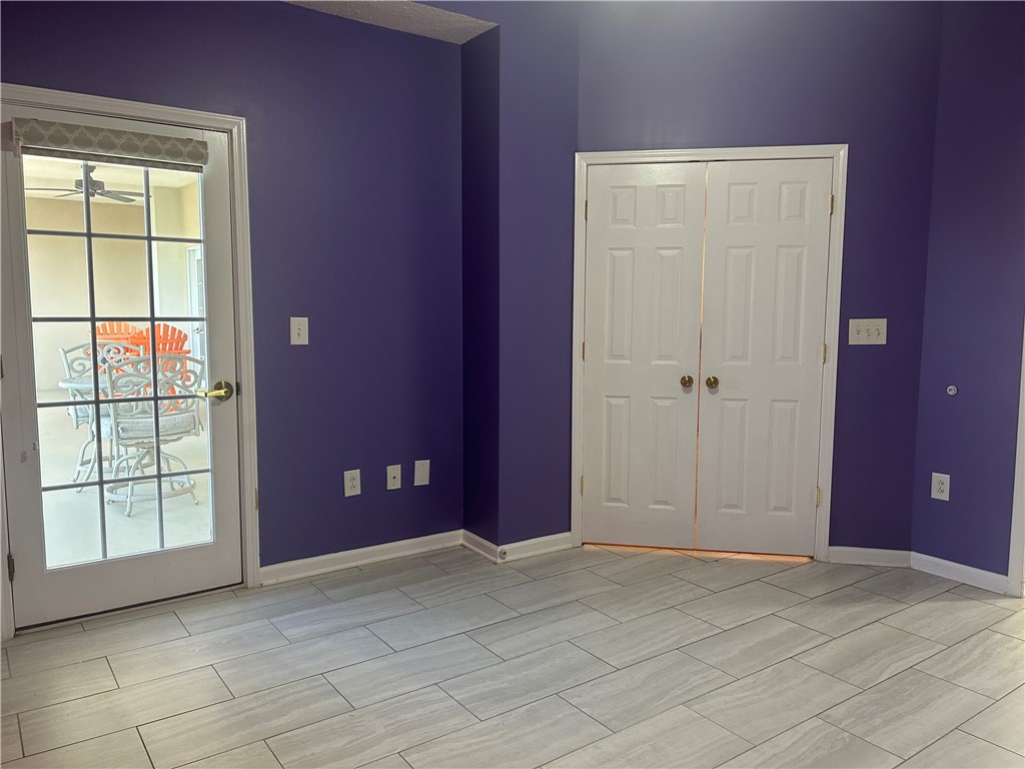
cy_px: 384
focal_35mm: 26
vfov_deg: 53.1
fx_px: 770
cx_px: 512
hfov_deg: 67.3
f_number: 1.5
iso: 160
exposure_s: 1/60
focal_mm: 5.7
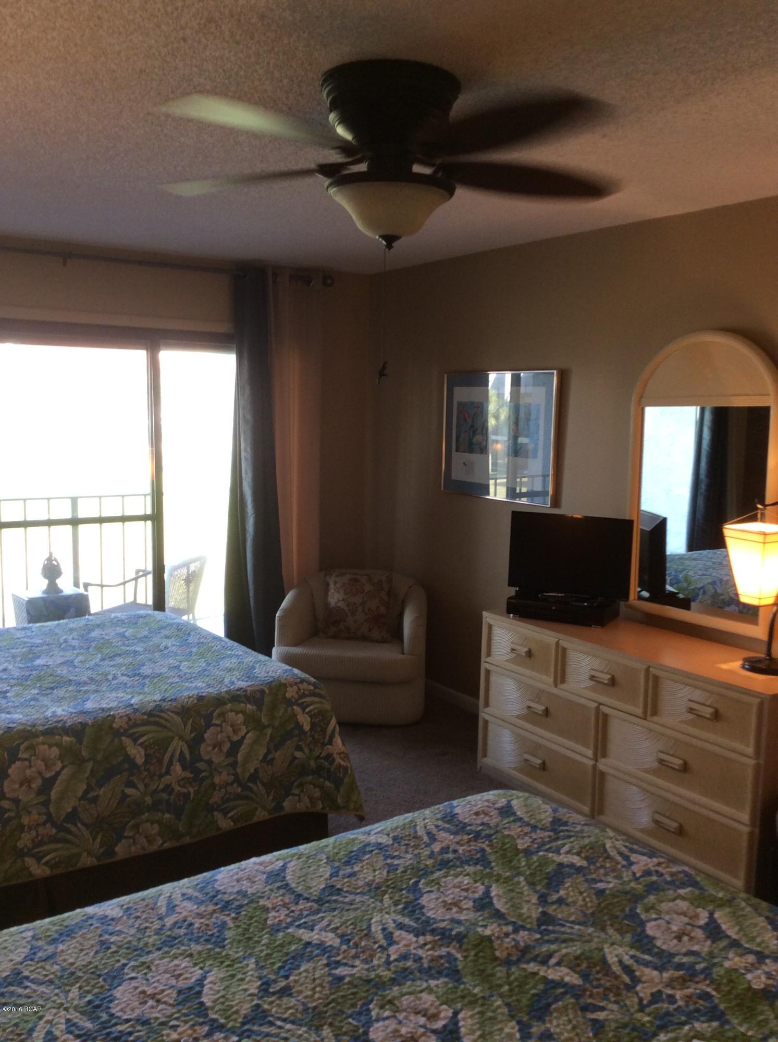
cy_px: 521
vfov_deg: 56.9
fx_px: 962
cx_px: 389
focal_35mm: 32
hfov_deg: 44.0
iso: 50
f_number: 2.4
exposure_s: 1/24
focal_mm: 3.3
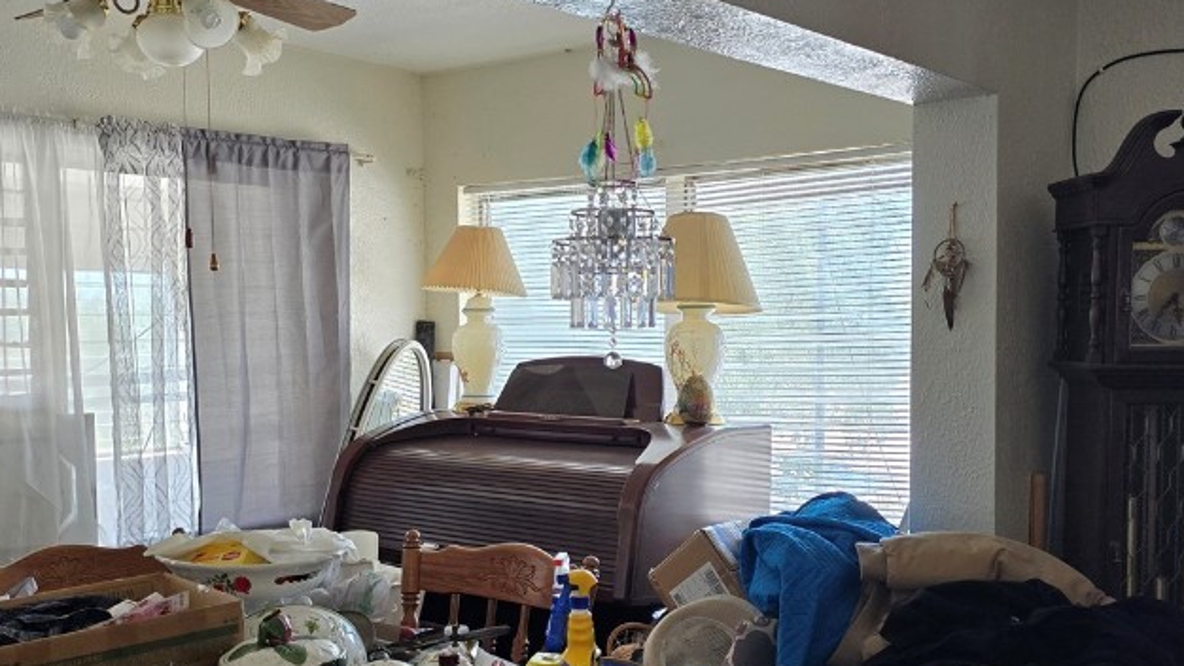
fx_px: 1287
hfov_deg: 49.3
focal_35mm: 41
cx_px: 526
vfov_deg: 28.9
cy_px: 418
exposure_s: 1/180
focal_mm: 6.3
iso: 200
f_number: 1.7
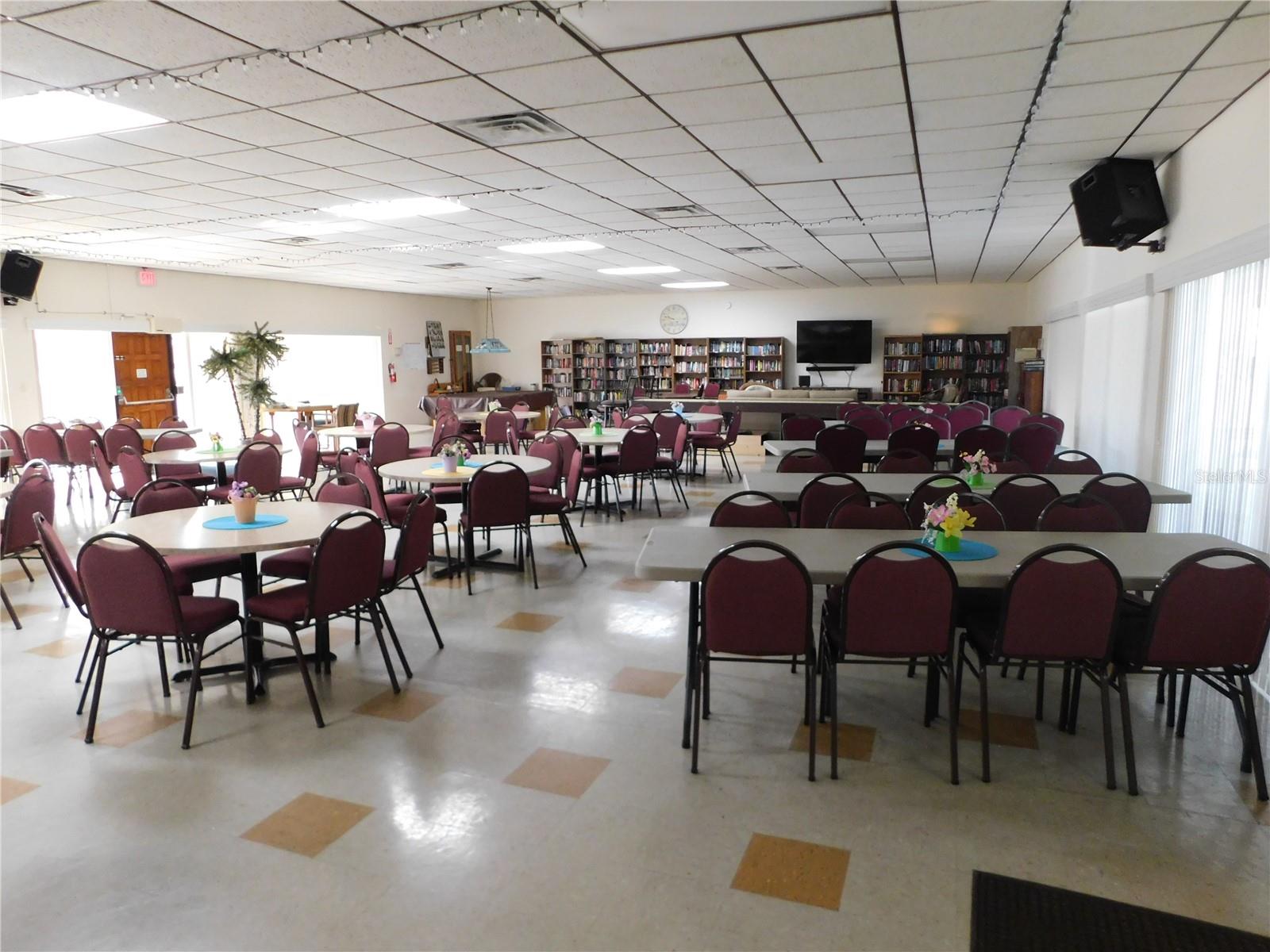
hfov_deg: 73.9
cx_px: 635
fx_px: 844
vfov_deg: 58.9
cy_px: 476
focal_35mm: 23
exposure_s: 1/30
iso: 400
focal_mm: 4
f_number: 3
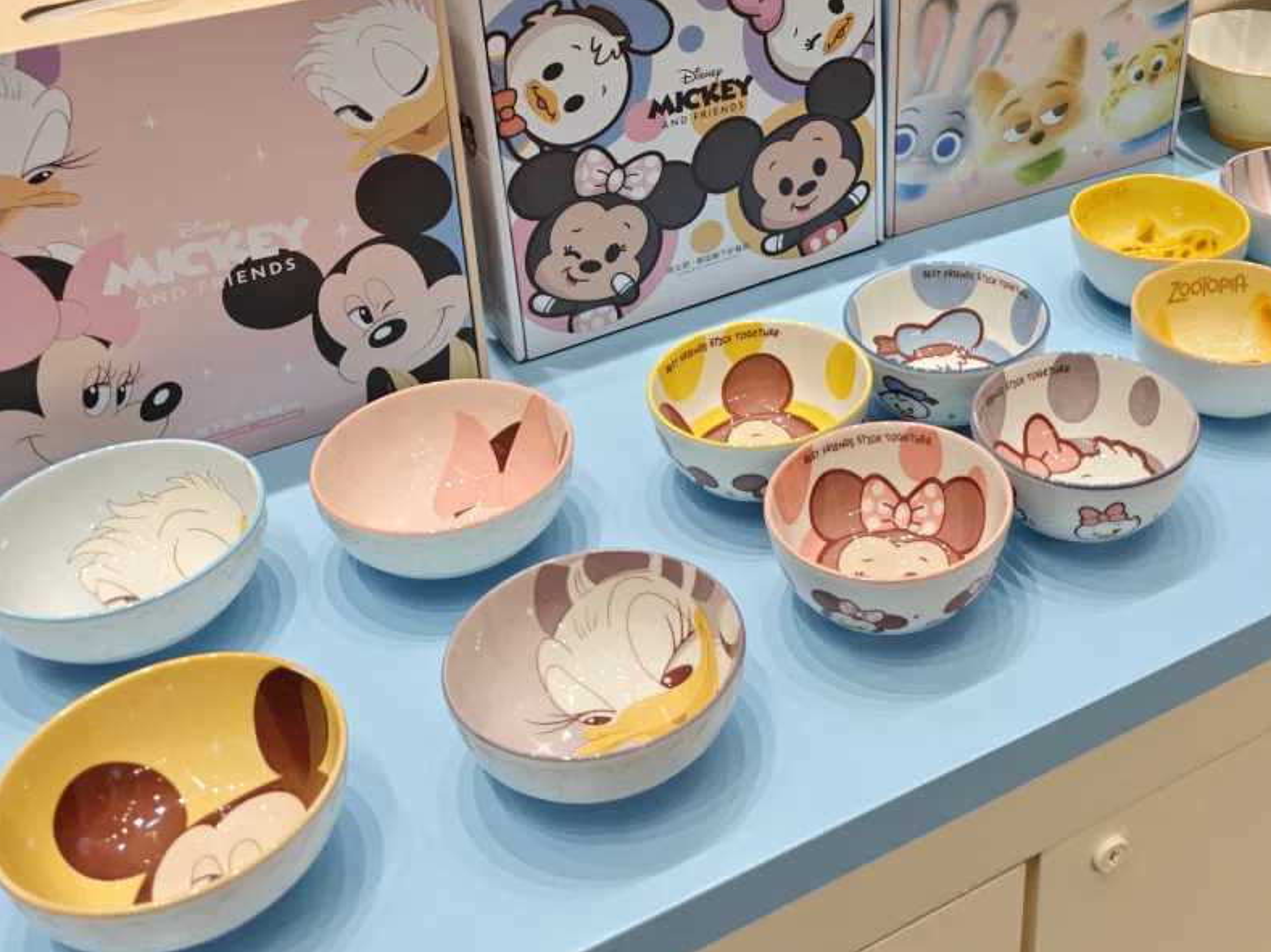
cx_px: 952
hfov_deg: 43.4
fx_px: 1541
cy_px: 187
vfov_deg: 33.3
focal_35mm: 42
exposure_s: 1/106
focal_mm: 6.06
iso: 50
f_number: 1.6
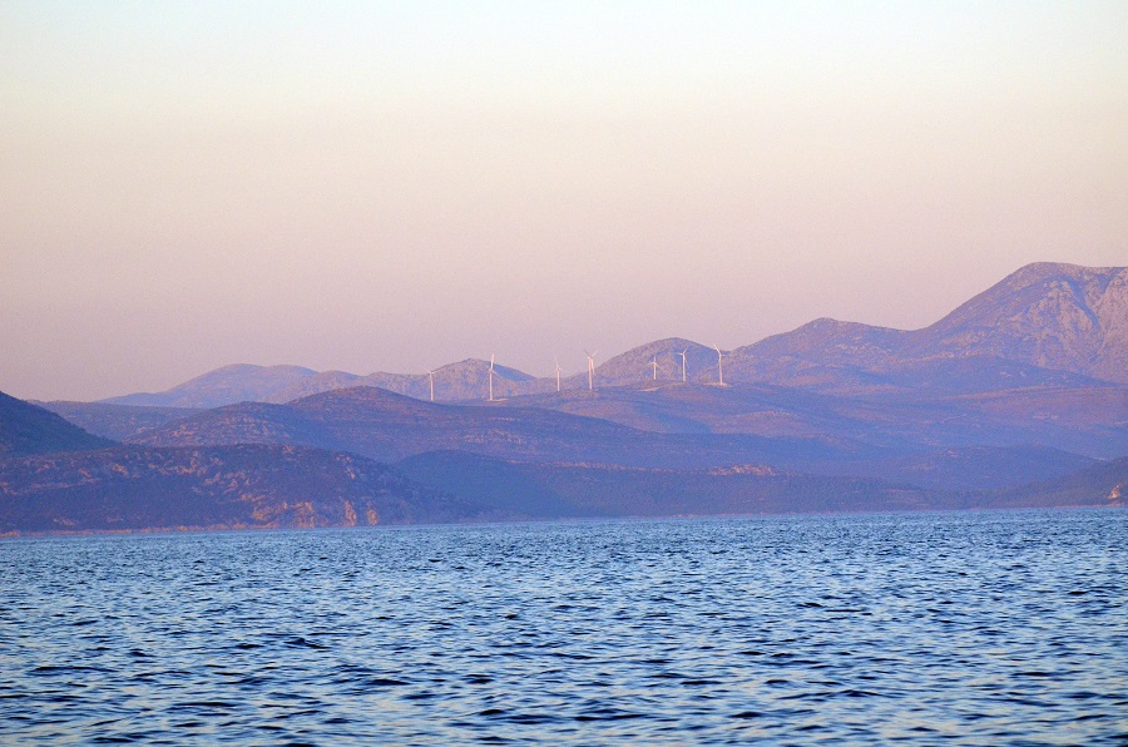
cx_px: 564
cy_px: 374
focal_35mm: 183
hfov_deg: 11.3
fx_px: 5722
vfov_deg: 7.5
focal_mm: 122
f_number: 4.8
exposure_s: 1/1600
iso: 640
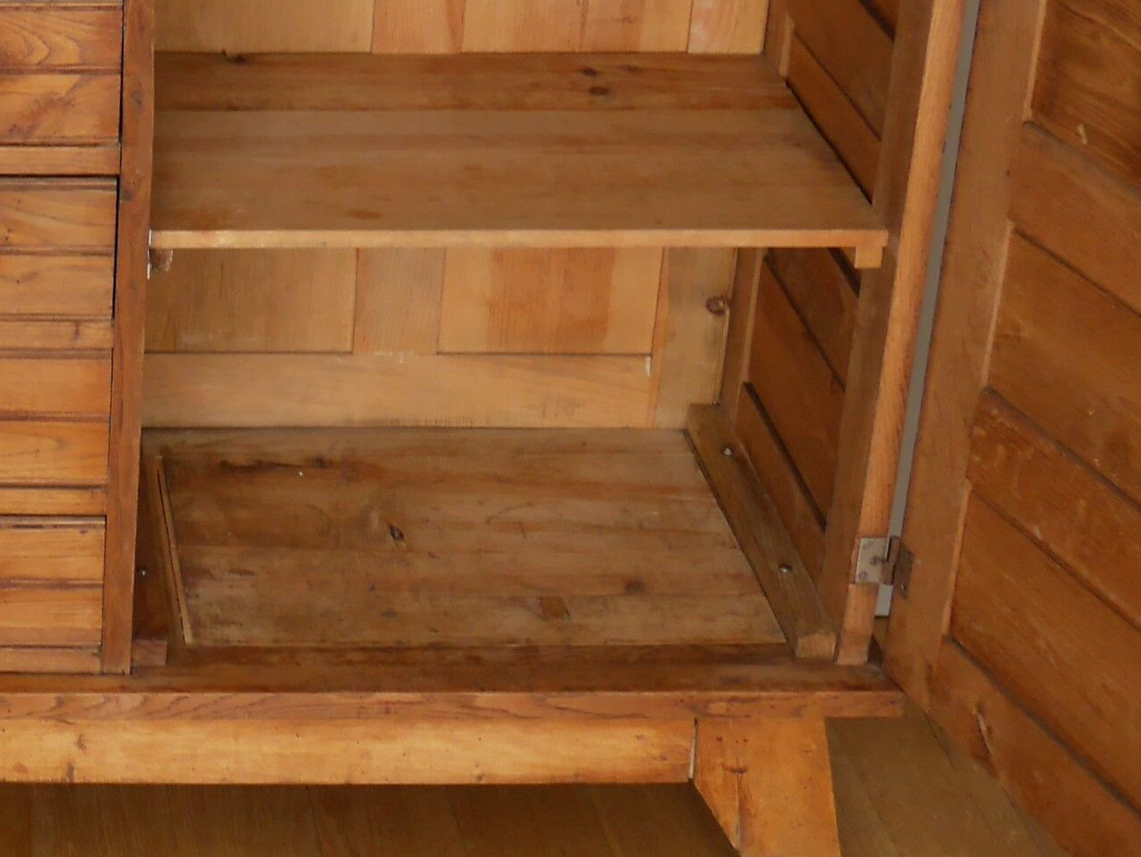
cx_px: -98
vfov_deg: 15.9
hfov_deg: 20.2
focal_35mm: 93
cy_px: 294
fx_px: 3067
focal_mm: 13
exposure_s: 1/60
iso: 400
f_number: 3.6
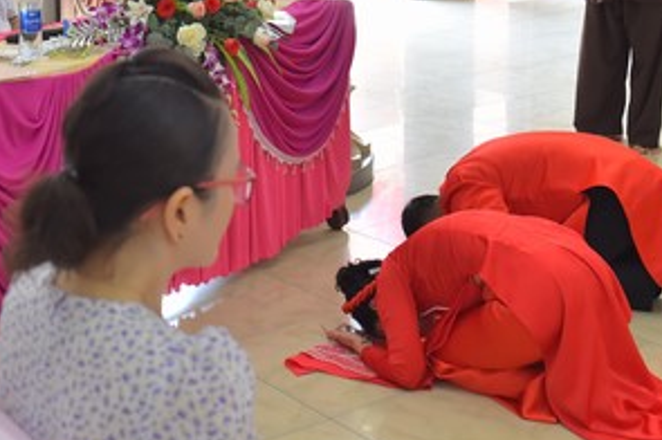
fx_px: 1378
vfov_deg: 17.8
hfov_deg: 26.7
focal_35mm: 75
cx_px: 168
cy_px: 21
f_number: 4.5
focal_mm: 34
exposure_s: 1/125
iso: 800
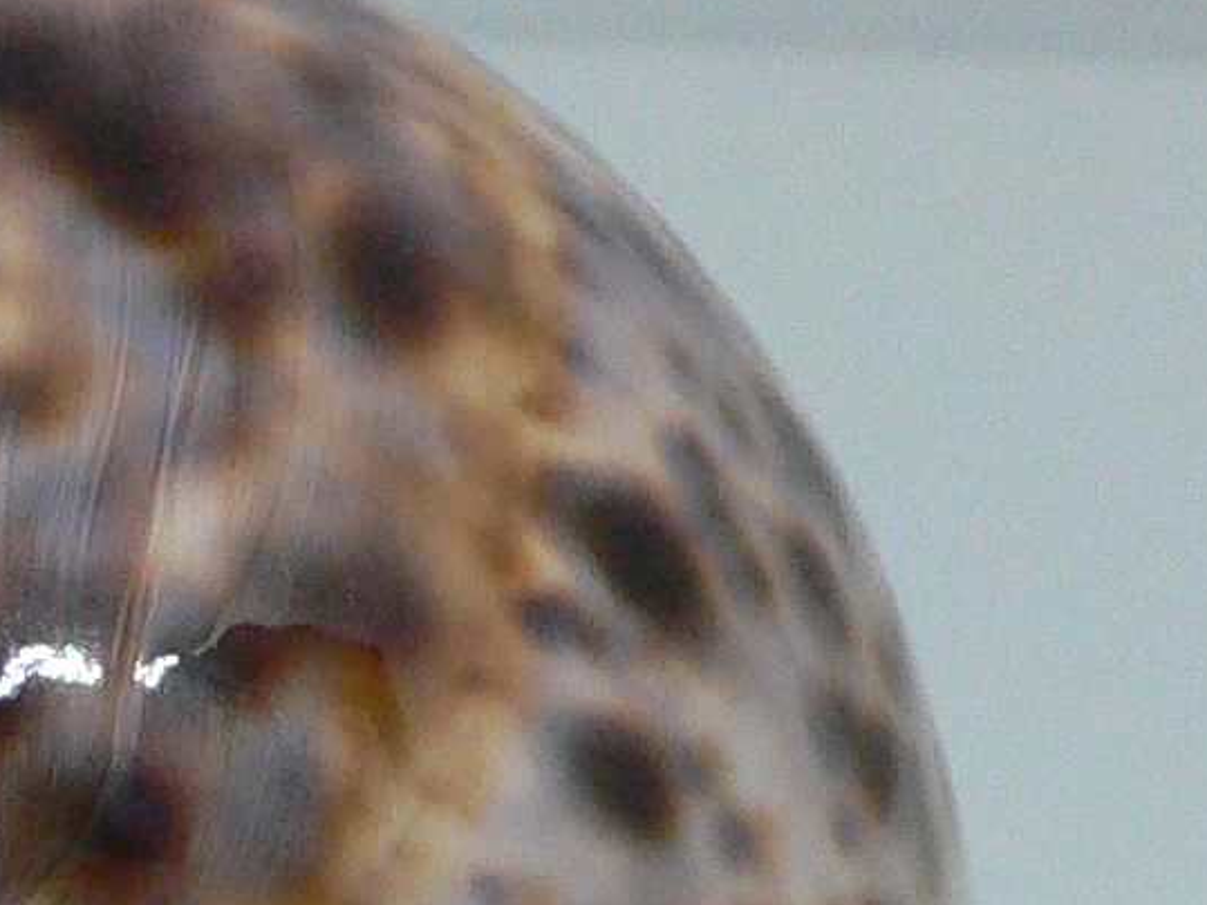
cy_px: 992
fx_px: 4567
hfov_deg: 14.8
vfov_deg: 11.2
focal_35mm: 131
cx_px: -16
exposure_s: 1/50
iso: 200
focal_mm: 4.6
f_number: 2.8
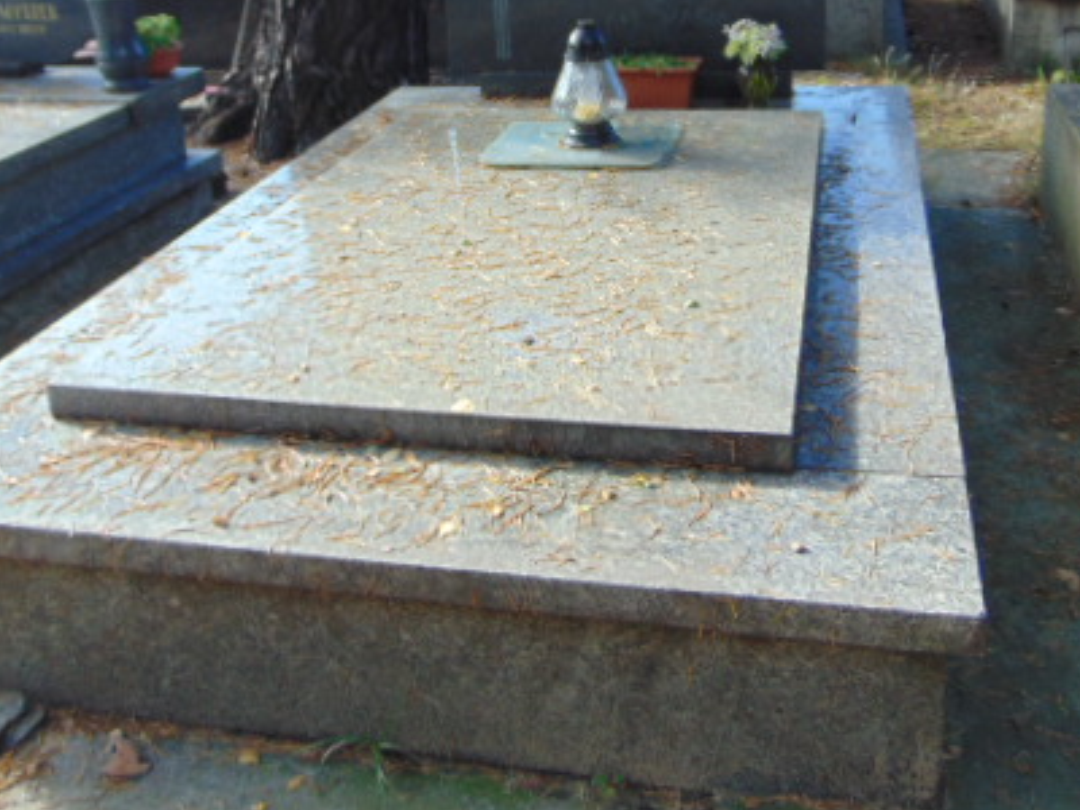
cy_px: 235
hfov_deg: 46.8
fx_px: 1248
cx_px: 516
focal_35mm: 40
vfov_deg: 35.4
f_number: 3
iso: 80
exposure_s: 1/250
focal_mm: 4.5
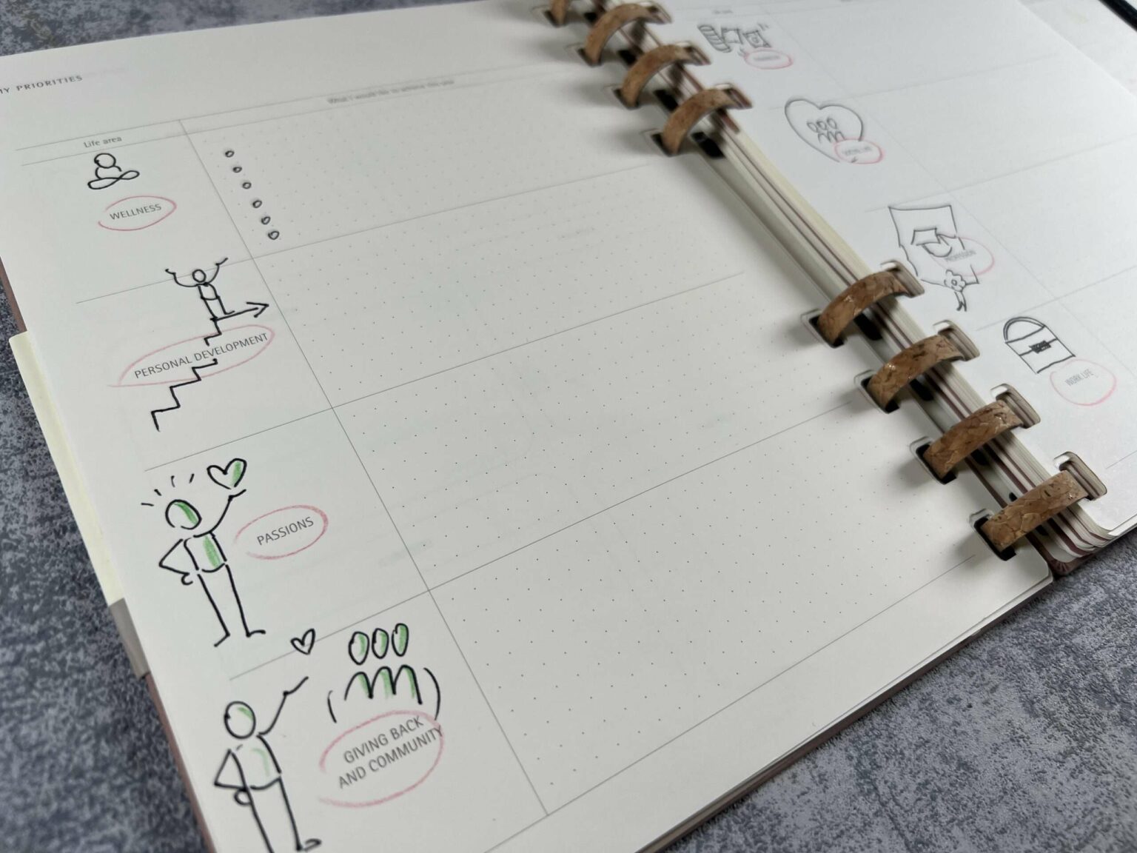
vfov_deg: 53.1
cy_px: 426
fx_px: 854
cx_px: 568
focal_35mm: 26
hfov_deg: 67.3
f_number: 1.5
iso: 50
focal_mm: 5.7
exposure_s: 1/502
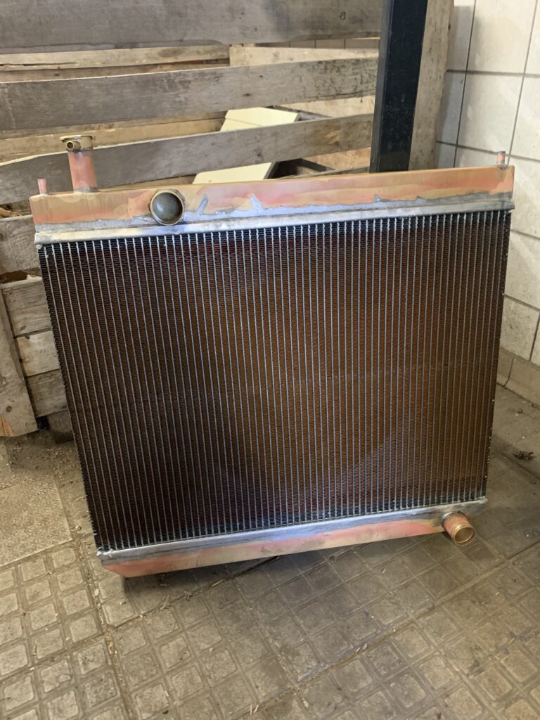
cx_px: 270
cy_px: 360
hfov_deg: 53.1
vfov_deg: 67.3
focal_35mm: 26
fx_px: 541
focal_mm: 4.25
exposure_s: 1/25
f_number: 1.8
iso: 500
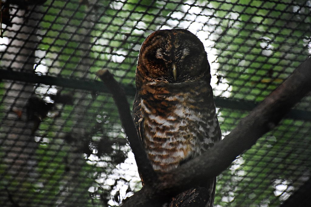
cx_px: 156
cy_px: 104
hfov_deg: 9.8
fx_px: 1814
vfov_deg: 6.5
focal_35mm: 210
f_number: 5.6
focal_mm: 140
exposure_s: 1/500
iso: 6400
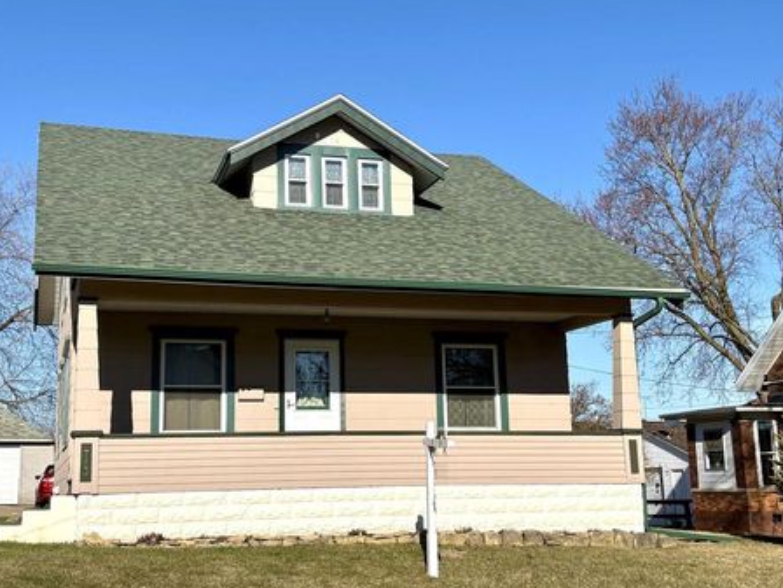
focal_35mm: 48
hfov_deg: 39.6
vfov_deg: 30.3
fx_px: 1086
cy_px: 279
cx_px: 371
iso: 50
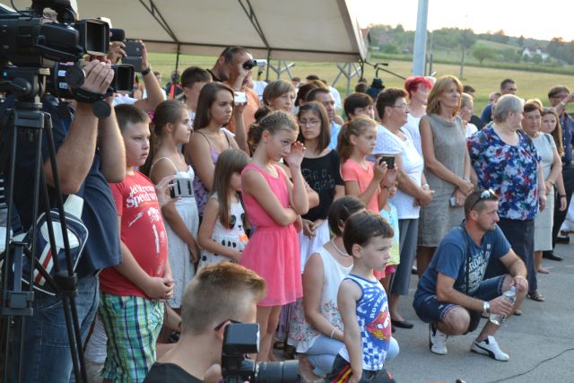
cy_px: 192
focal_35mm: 60
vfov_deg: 22.6
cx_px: 287
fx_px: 957
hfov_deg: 33.4
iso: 560
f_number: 5.3
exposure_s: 1/60
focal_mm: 40
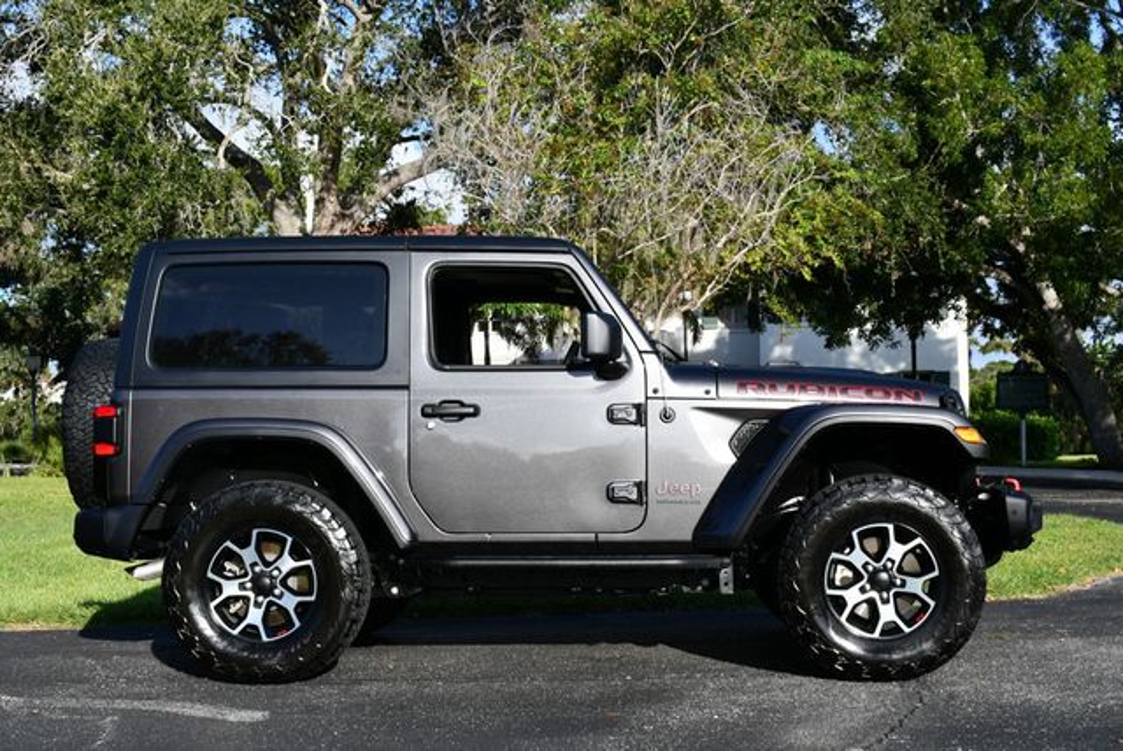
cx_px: 562
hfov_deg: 39.6
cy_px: 376
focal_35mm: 50
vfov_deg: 27.0
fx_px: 1561
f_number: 8
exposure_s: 1/250
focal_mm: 25
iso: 100
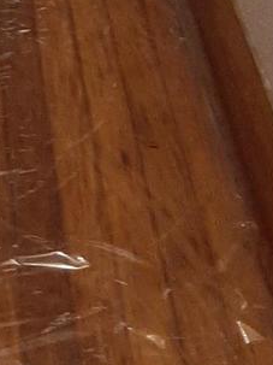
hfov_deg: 10.7
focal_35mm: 132
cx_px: -161
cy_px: -531
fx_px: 1389
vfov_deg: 11.9
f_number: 1.7
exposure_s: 1/50
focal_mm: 3.93
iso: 100
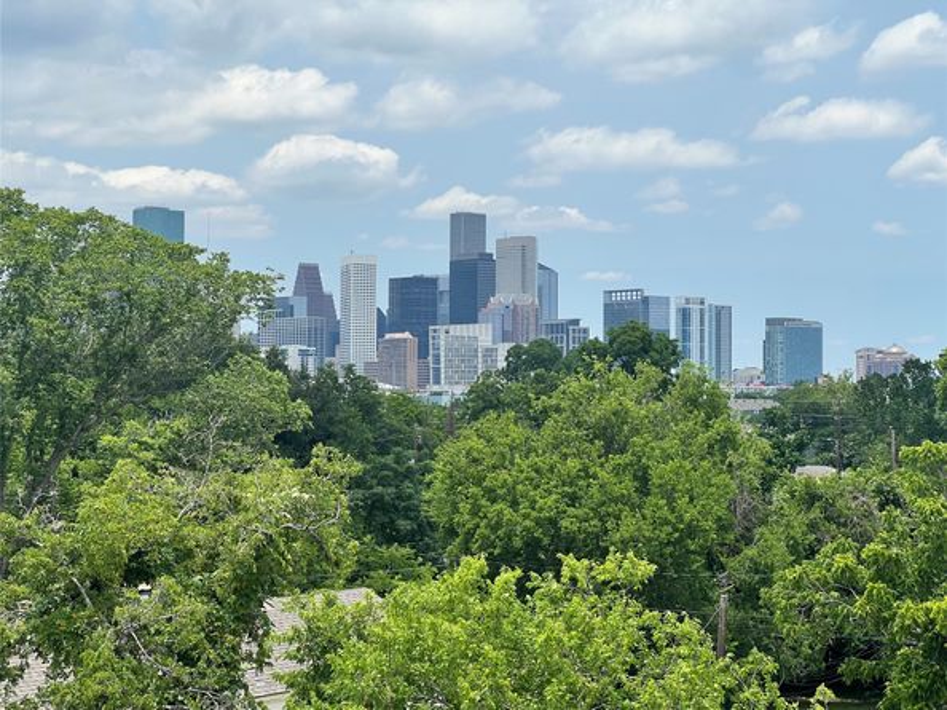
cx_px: 474
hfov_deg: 25.3
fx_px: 2106
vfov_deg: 19.1
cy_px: 355
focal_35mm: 77
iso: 32
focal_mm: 9
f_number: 2.8
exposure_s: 1/919
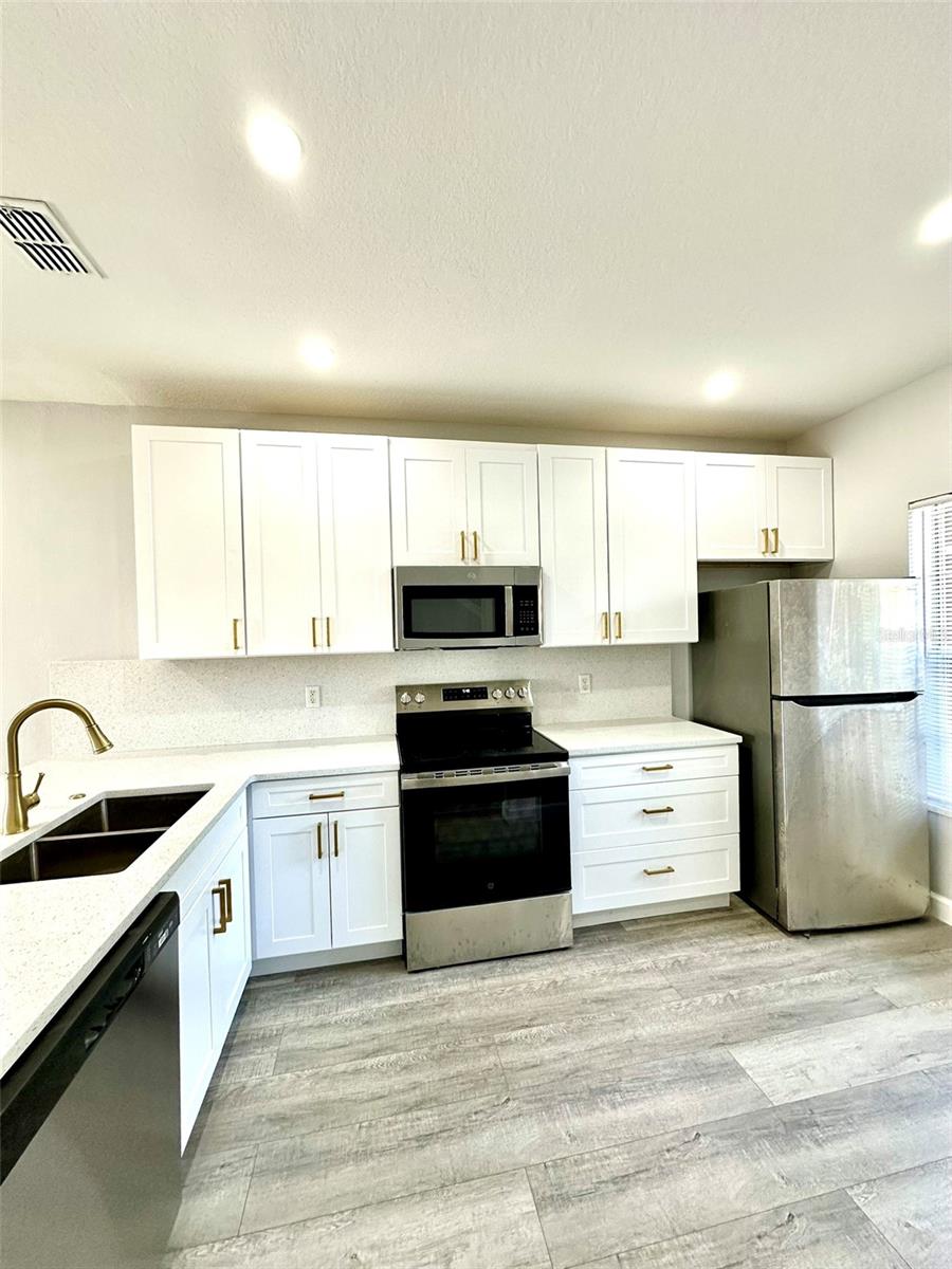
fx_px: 513
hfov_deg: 85.7
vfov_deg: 102.1
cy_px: 634
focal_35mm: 14
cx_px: 476
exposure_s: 1/120
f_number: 2.2
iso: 160
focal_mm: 2.22
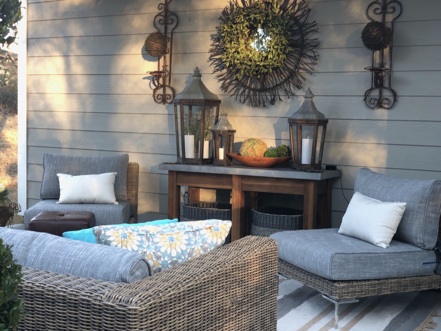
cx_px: 220
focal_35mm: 52
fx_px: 662
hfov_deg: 36.8
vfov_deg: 28.0
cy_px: 166
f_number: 2.4
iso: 32
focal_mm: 6
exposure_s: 1/30
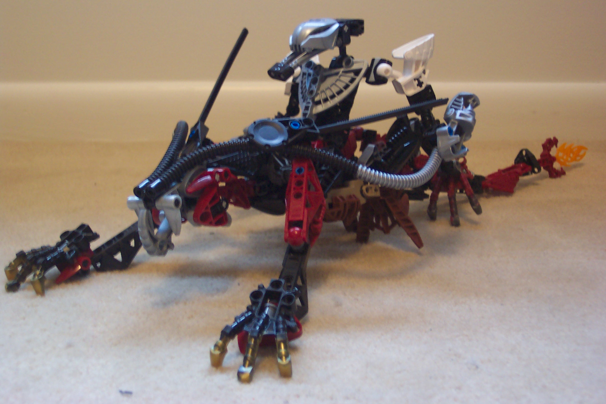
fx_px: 858
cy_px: 202
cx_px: 303
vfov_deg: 26.5
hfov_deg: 38.9
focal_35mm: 51
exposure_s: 1/8
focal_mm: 10.7
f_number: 3.4
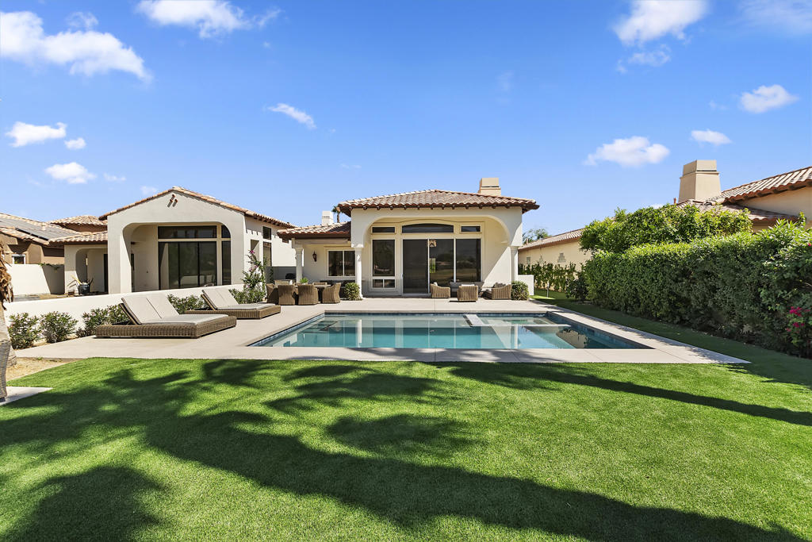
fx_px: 338
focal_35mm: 15
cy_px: 271
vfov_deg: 77.3
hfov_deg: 100.4
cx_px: 406
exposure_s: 1/200
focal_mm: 10
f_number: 8
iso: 100
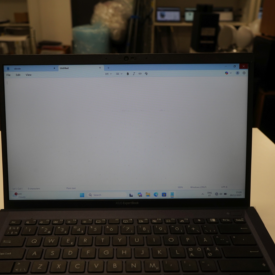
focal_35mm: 36
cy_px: 138
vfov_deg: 46.0
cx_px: 123
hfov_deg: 46.0
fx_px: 324
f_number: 7.1
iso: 1600
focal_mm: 28
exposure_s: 1/200
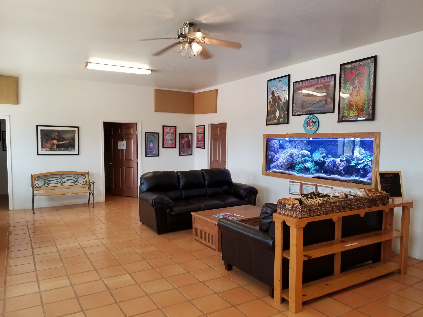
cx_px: 212
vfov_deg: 53.1
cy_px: 158
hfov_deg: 67.3
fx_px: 318
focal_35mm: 26
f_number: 1.7
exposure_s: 1/60
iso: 100
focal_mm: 4.3
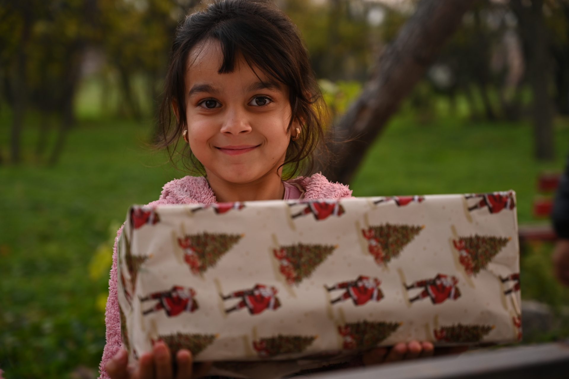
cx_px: 284
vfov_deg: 19.4
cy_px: 190
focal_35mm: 70
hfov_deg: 28.9
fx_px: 1106
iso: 320
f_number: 4
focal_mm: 70
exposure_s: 1/50
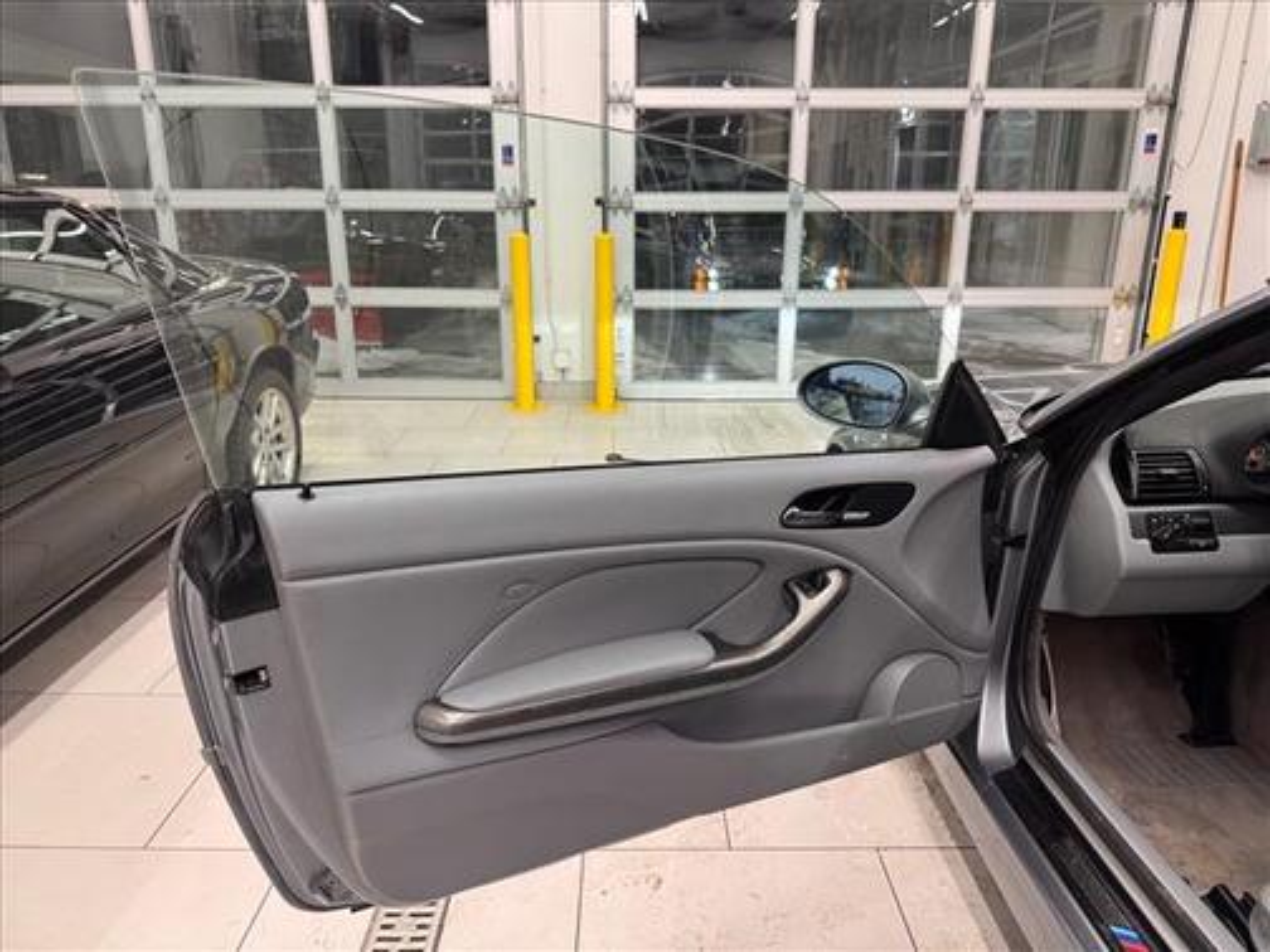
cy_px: 476
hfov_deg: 71.6
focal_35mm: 24
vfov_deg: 56.8
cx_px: 635
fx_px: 881
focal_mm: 6.76
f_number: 1.78
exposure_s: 1/120
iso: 160
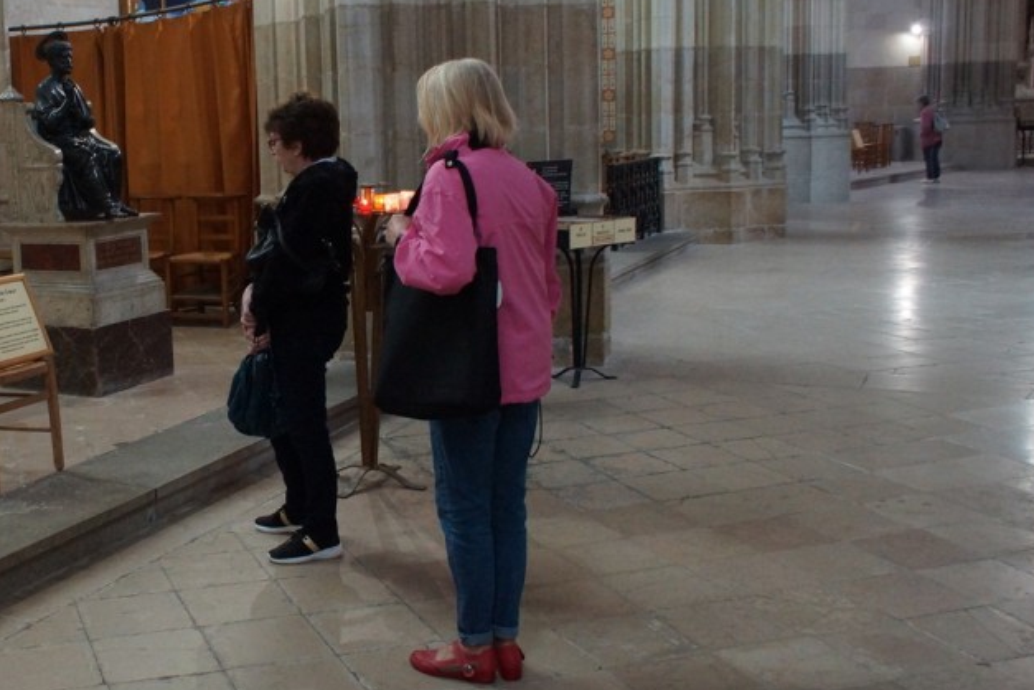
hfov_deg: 39.1
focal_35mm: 49
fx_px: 1407
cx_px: 234
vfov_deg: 27.5
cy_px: 310
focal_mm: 20
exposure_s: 1/60
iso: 1600
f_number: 4
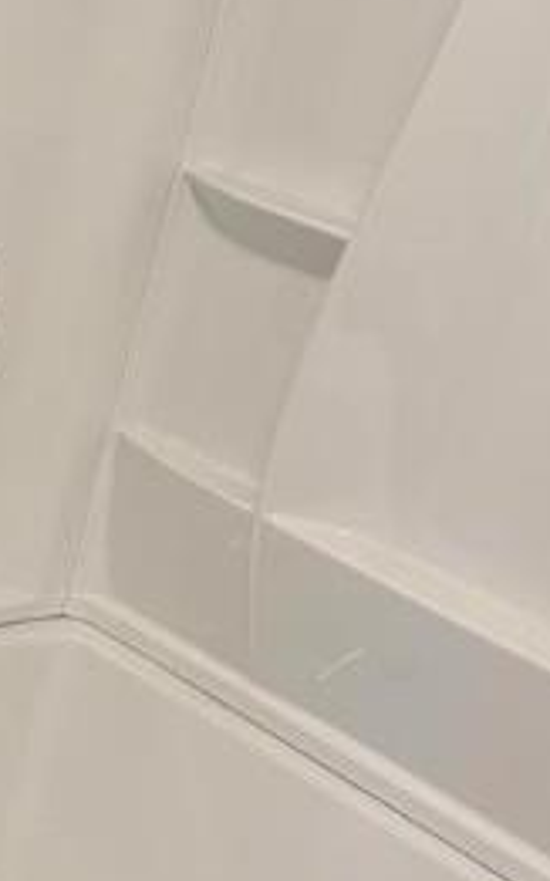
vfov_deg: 25.5
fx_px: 1944
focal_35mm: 81
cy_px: 432
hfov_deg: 14.9
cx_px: -290
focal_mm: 5.96
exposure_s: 1/60
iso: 125
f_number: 1.6
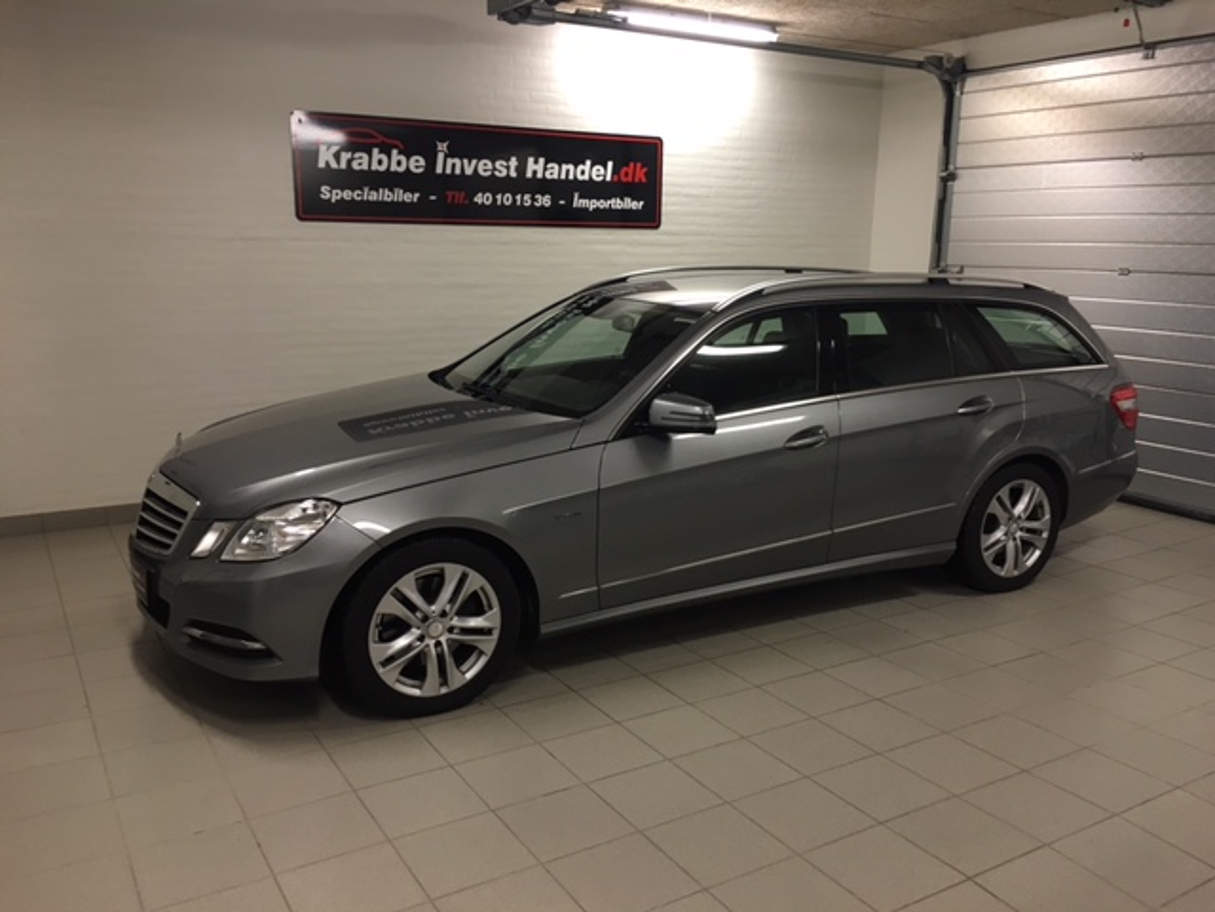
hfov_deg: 61.7
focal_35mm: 29
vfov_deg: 48.2
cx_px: 608
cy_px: 456
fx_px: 1018
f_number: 2.2
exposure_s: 1/33
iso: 100
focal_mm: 4.15
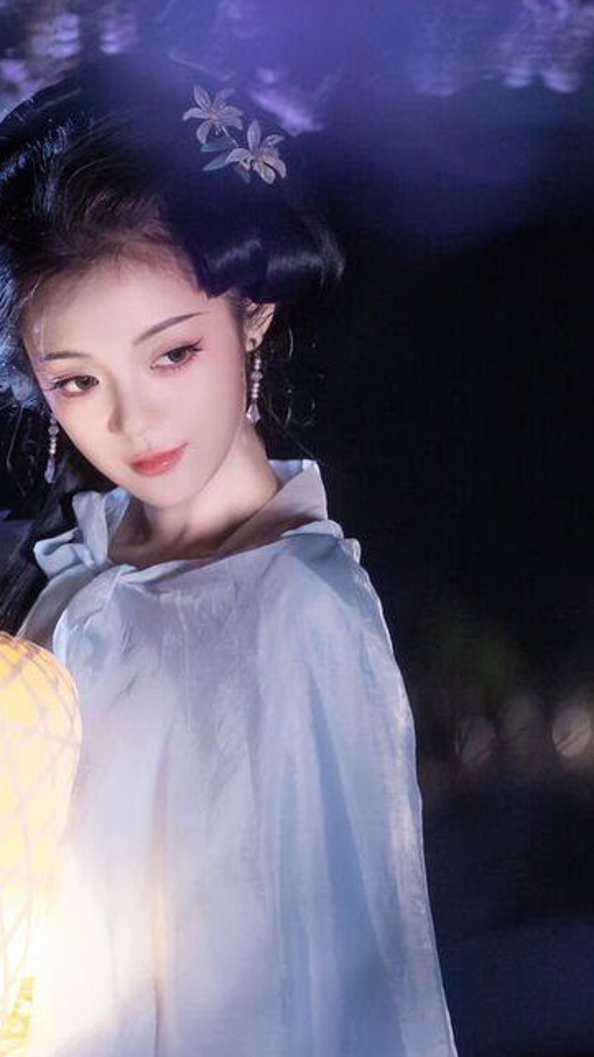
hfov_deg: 4.7
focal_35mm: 257
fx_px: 7198
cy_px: 530
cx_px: -69
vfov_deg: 8.4
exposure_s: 1/200
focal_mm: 150
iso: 4000
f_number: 2.8
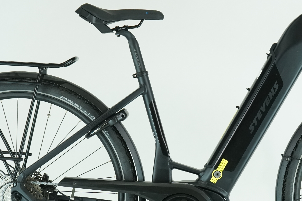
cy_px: 123
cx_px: 208
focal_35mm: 122
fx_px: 1023
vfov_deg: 11.2
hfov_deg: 16.7
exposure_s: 1/200
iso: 1600
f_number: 5.6
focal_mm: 58
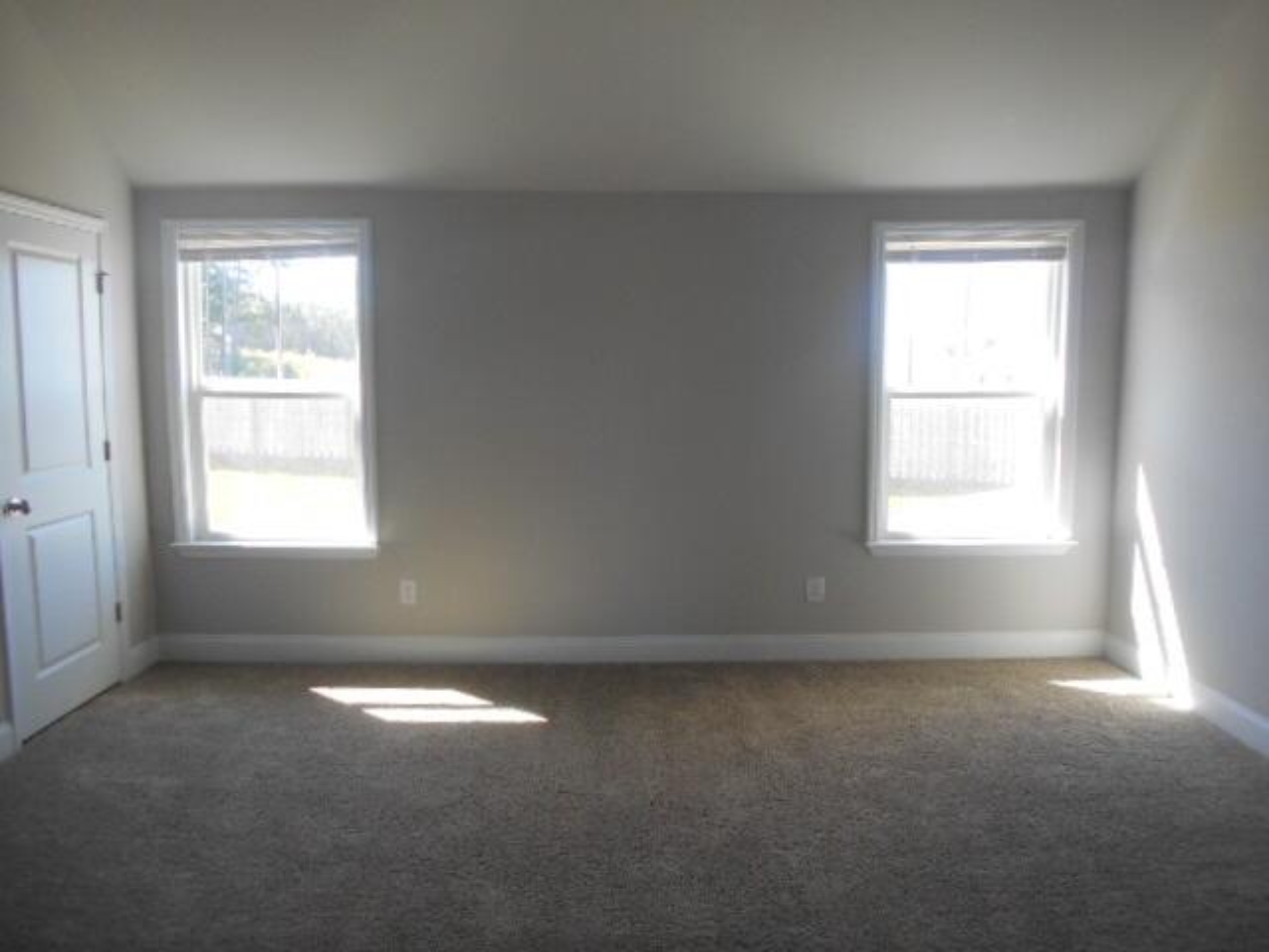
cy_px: 476
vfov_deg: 53.1
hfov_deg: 67.3
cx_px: 634
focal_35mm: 26
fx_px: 953
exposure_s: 1/50
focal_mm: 4.6
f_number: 3.2
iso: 80
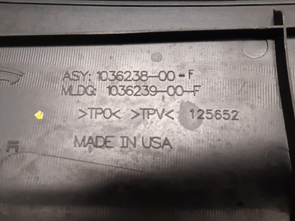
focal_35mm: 32
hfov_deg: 56.3
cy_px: 94
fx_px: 273
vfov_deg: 44.0
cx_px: 116
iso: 250
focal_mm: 3.93
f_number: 1.7
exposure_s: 1/50
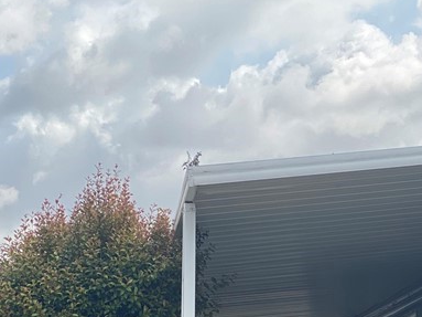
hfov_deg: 14.1
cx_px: 387
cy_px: 411
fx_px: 1694
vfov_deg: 10.4
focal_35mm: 139
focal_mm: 6
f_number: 2
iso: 20
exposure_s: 1/799
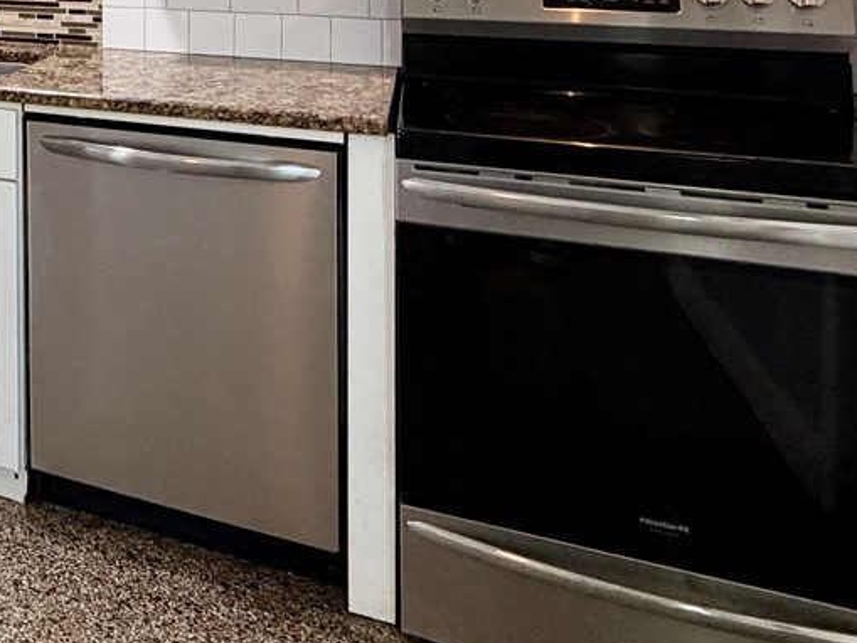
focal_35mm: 44
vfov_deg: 29.0
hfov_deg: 34.8
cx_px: -157
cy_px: -101
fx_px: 1090
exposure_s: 1/60
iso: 320
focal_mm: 2.22
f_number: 2.2
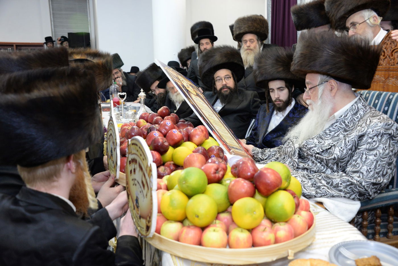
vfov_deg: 35.1
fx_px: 420
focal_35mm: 38
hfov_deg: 50.7
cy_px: 133
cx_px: 199
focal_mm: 38
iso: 2000
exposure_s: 1/60
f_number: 5.6
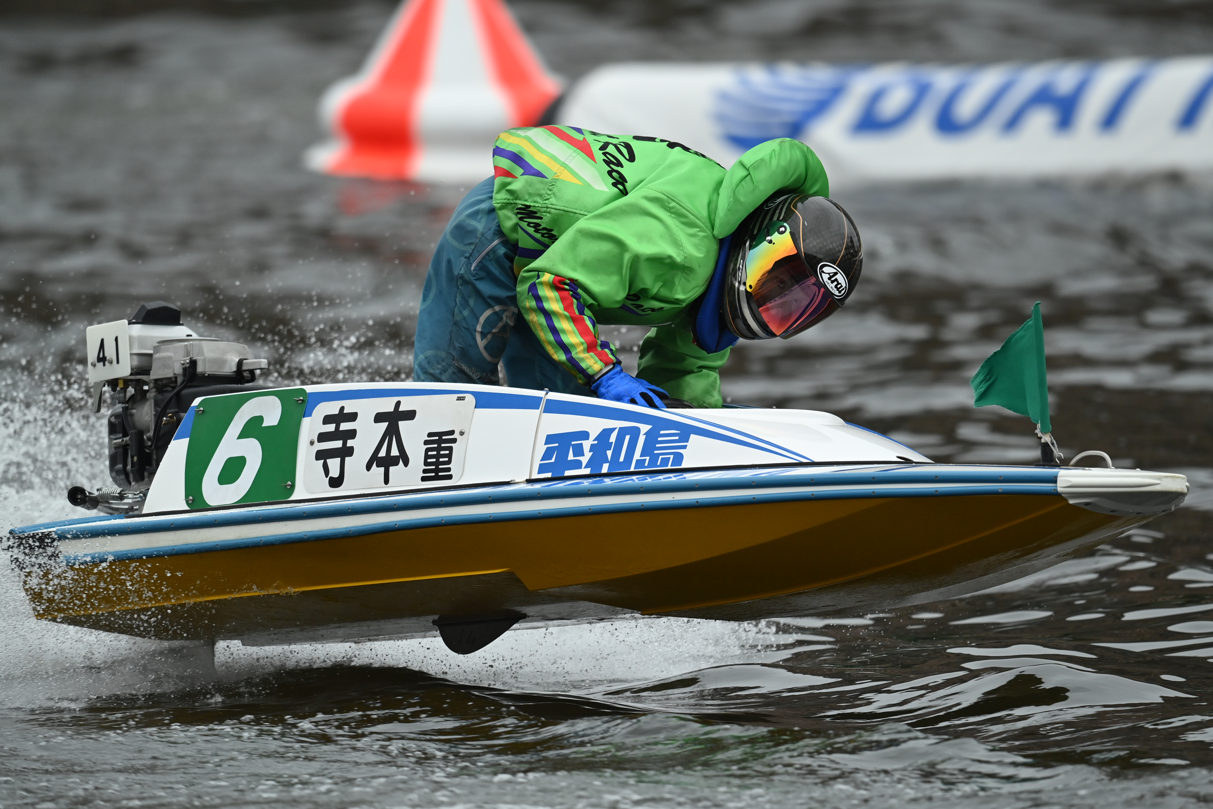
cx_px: 606
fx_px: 26953
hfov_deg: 2.6
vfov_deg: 1.7
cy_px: 404
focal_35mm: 800
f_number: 5.6
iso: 1100
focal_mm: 800
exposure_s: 1/2000
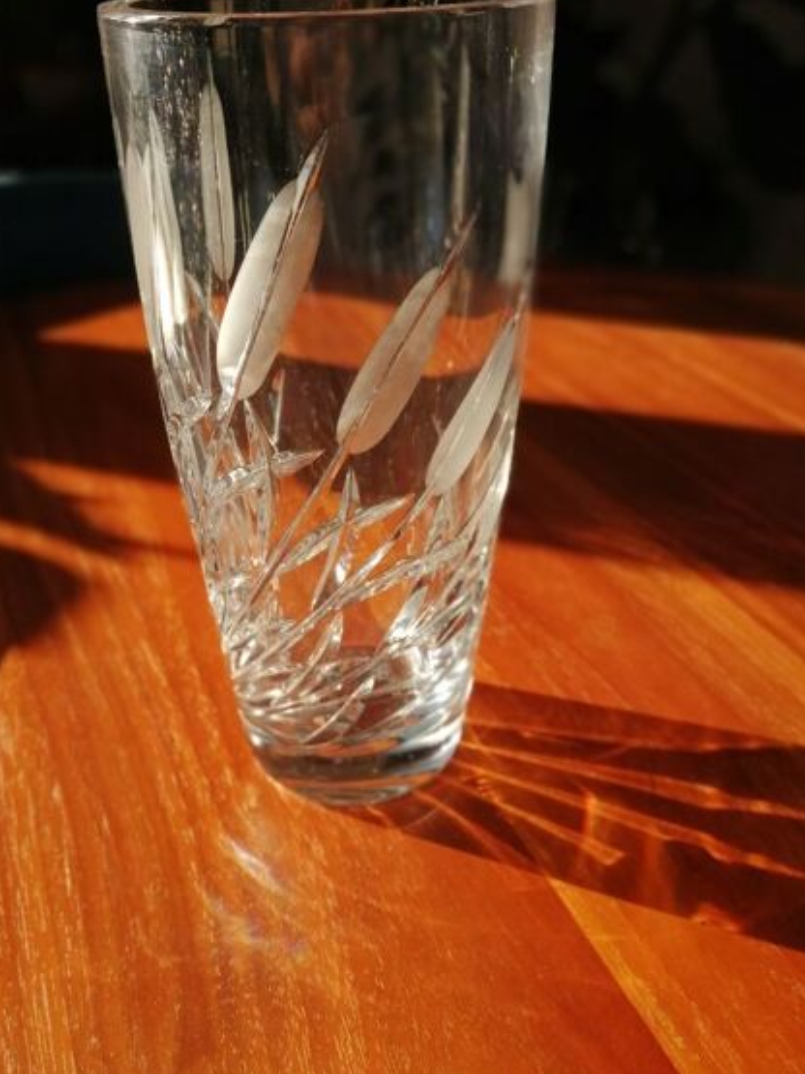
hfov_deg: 46.7
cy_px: 509
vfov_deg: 59.9
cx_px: 358
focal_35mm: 30
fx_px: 931
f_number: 4
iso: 50
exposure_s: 1/829
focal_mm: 3.62
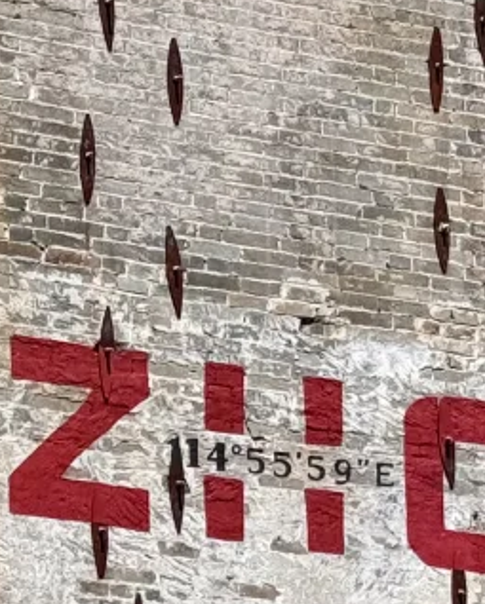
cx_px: -139
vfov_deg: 9.1
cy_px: 503
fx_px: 3798
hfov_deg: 7.2
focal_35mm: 212
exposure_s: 1/4310
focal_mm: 6.76
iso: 64
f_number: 1.78
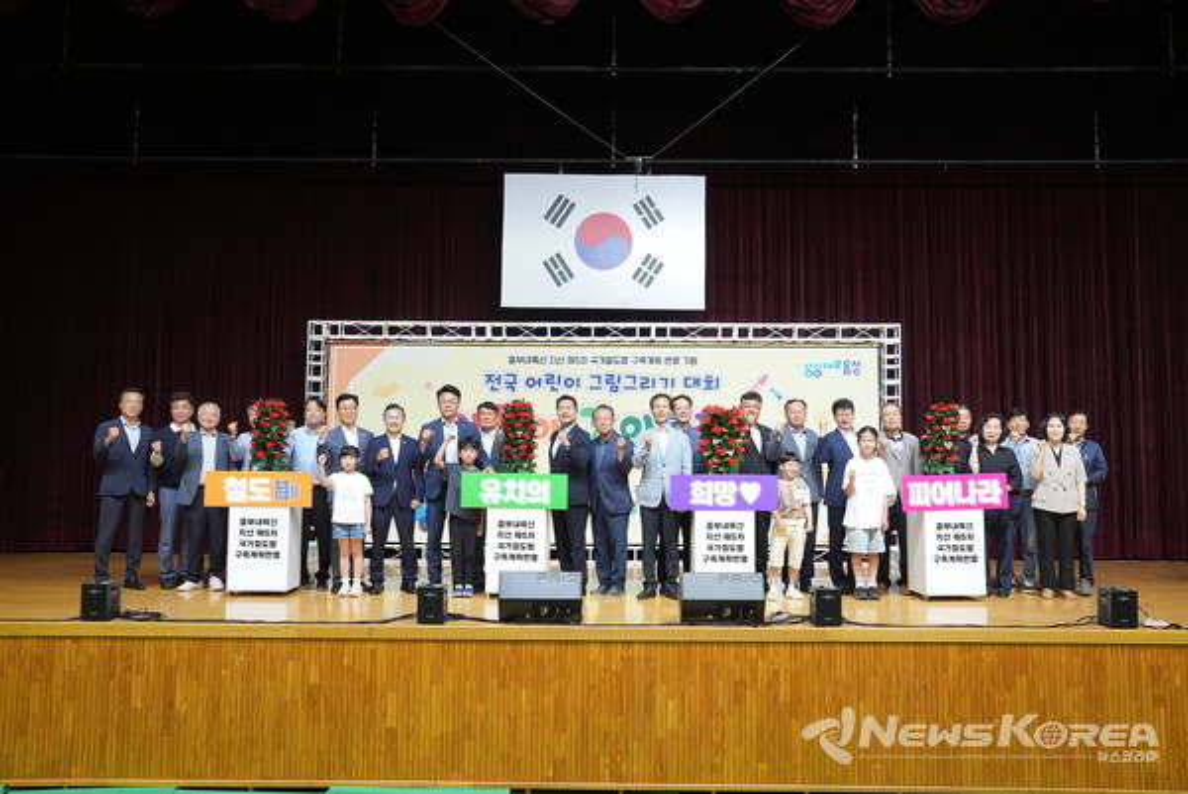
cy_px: 397
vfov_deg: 42.4
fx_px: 1024
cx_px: 594
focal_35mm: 31
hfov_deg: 60.2
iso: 3200
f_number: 5.6
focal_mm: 31
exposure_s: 1/320
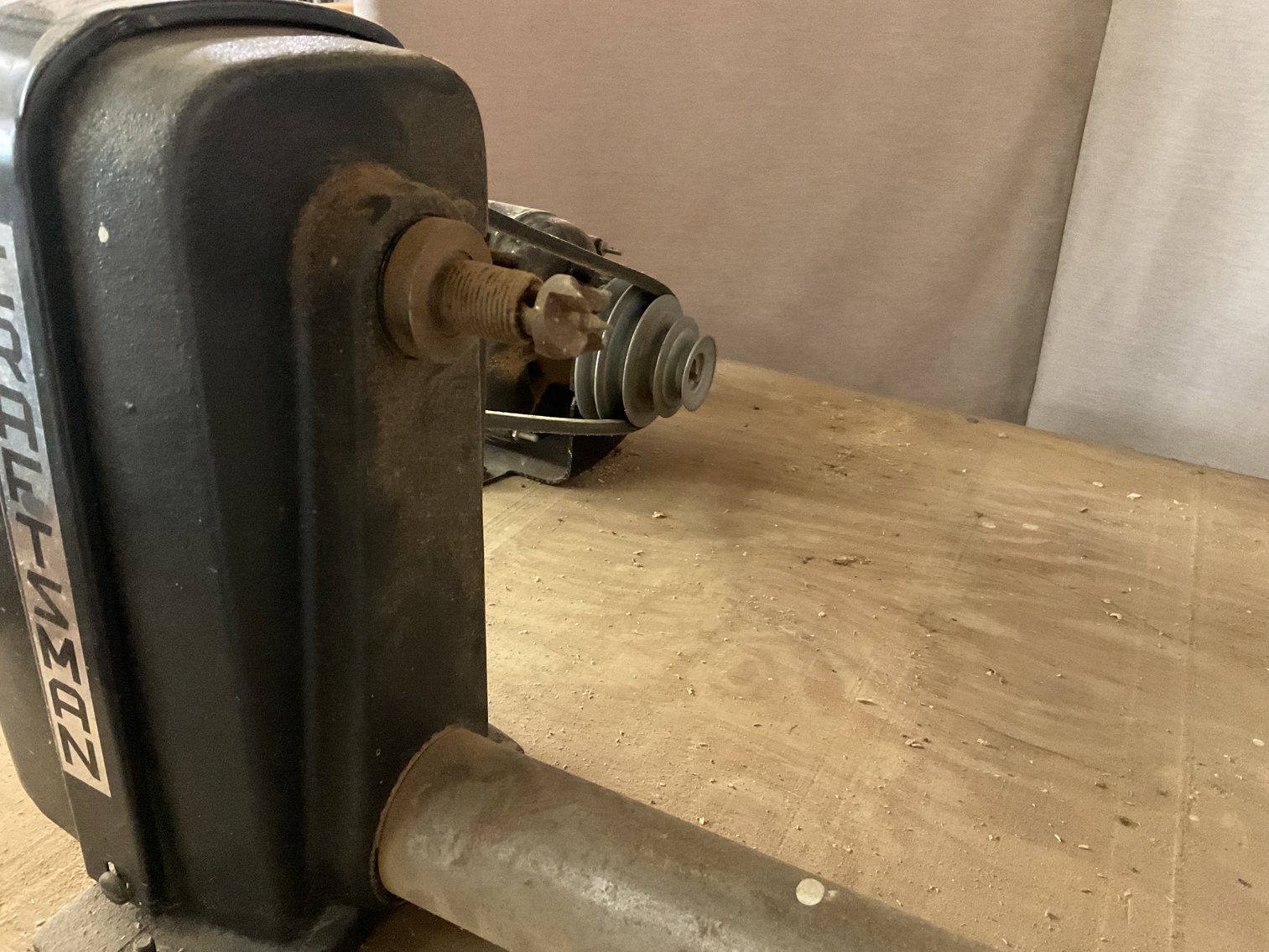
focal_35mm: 29
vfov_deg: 48.2
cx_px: 634
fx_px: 1063
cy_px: 476
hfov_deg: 61.7
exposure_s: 1/30
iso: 500
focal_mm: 3
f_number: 1.8
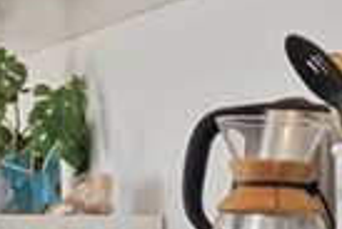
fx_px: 1740
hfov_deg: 9.4
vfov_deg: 7.4
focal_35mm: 183
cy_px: 322
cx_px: 944
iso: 400
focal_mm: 24.5
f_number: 9
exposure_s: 1/40
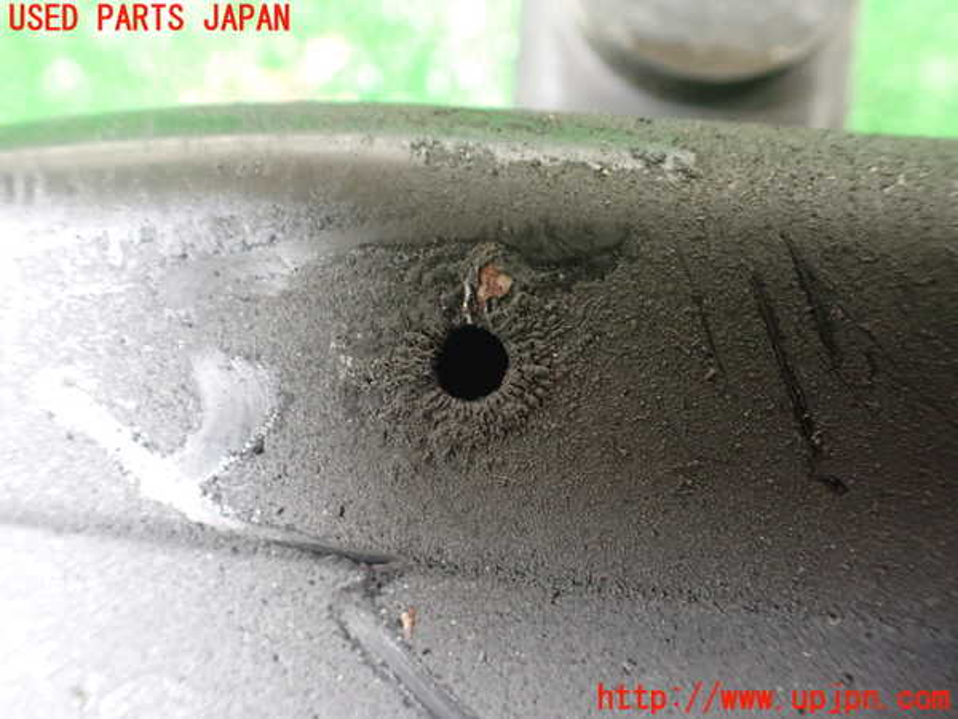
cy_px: 360
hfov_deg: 60.0
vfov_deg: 46.8
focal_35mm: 30
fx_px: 830
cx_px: 479
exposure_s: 1/30
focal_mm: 5.4
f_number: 2.3
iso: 1000
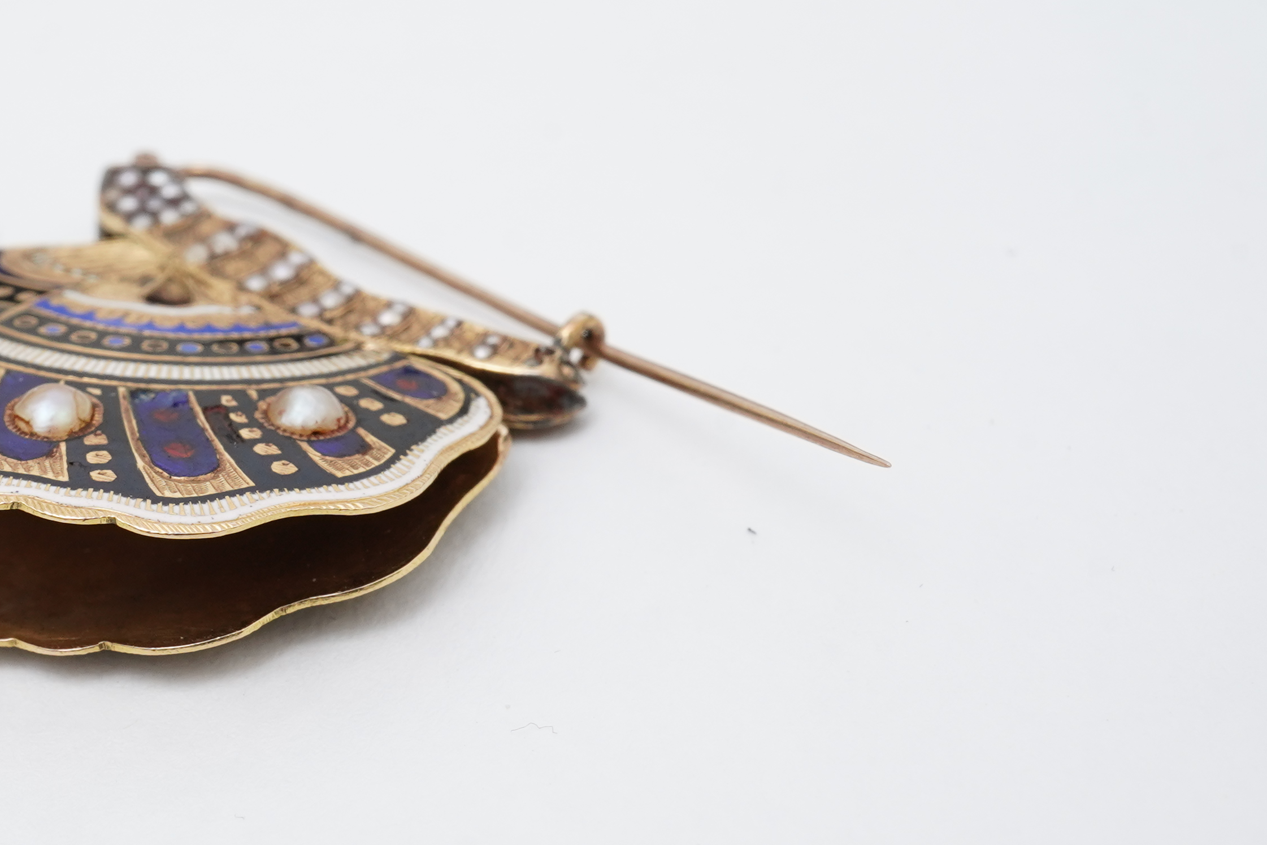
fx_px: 2780
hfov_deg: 25.0
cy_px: 541
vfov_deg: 17.2
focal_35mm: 79
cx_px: 173
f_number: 22
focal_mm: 30
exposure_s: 1/100
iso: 640
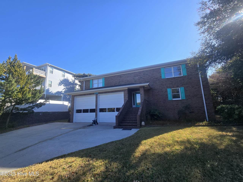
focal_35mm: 13
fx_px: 91
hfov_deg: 106.2
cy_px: 91
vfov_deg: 89.9
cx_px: 122
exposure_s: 1/1019
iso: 50
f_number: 2.2
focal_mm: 2.2
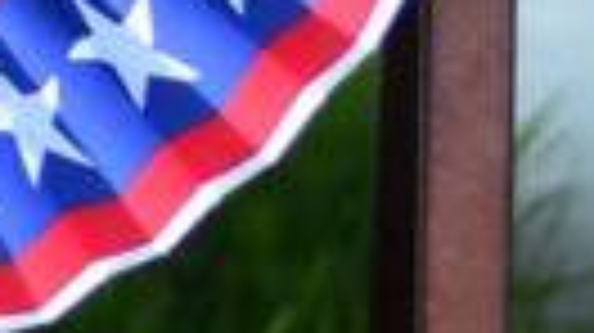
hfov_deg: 4.0
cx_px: -587
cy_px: -1166
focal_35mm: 534
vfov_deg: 2.2
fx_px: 8404
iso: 160
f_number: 1.8
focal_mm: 50
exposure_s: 1/80
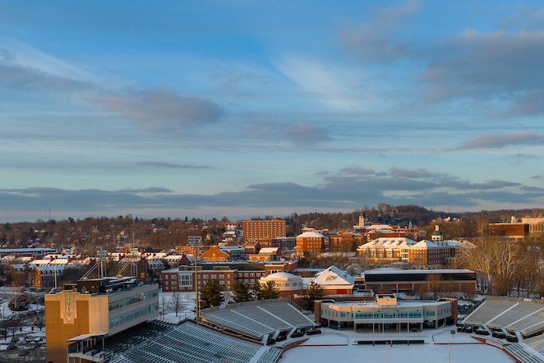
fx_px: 725
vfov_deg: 27.7
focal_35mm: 48
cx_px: 371
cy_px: 275
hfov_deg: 40.5
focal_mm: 14.45
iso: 100
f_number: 2.8
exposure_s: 1/350
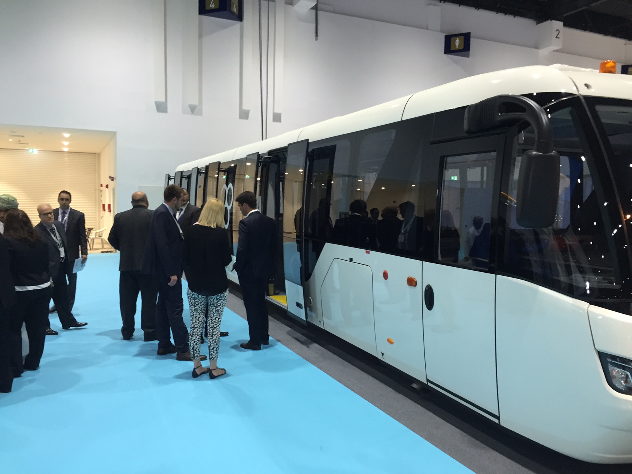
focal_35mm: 29
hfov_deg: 61.7
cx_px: 316
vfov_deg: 48.2
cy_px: 237
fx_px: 529
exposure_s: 1/33
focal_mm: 4.15
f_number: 2.2
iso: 125
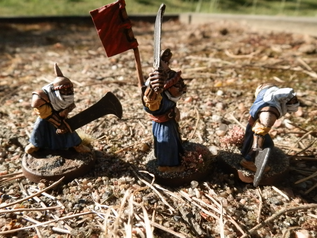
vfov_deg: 49.7
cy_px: 119
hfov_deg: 63.4
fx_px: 256
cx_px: 158
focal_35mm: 28
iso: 400
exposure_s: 1/400
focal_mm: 5
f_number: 9.3
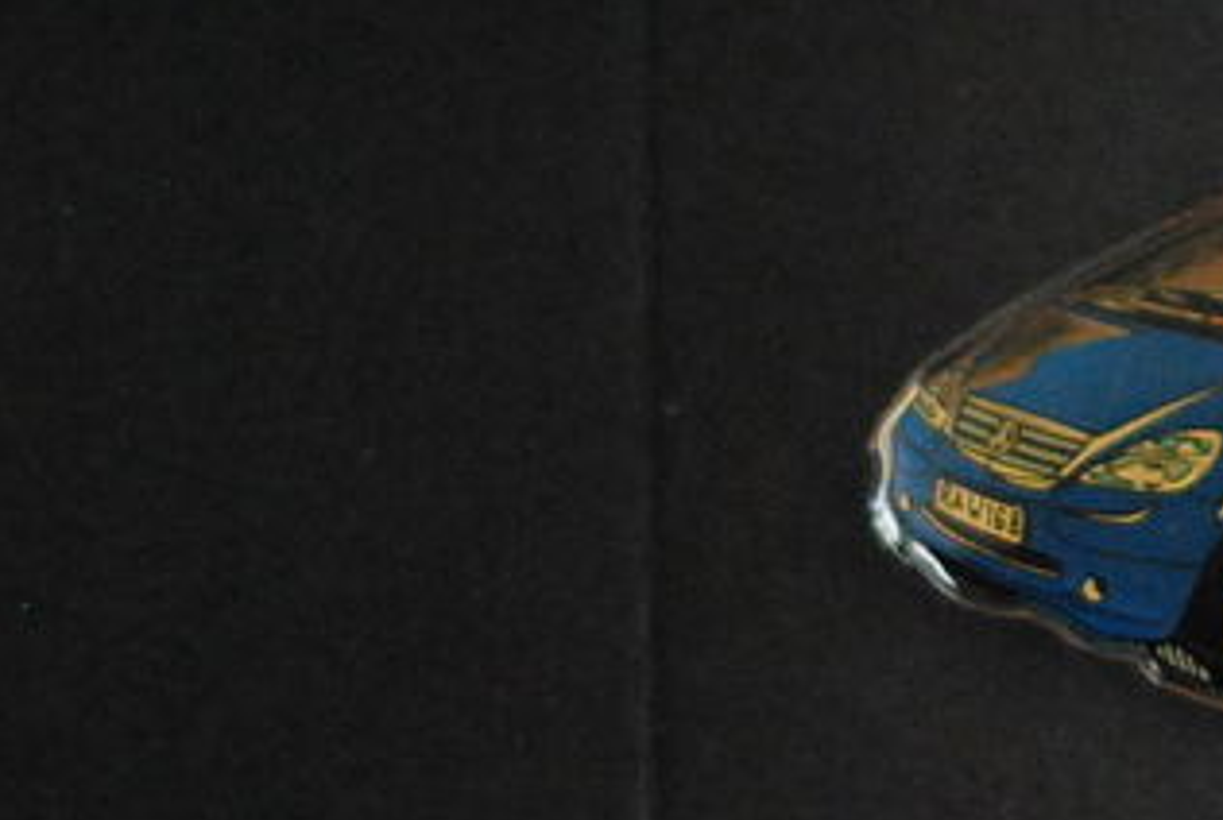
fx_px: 8066
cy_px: 474
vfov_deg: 5.8
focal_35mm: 237
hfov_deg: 8.6
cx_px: 1177
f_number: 1.8
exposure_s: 1/1600
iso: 1600
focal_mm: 50
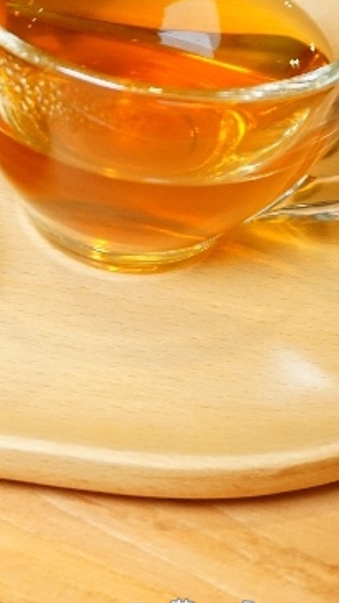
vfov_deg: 19.3
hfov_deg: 10.6
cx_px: -183
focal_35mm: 109
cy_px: 111
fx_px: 1749
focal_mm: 25
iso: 1000
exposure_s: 1/60
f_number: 4.5
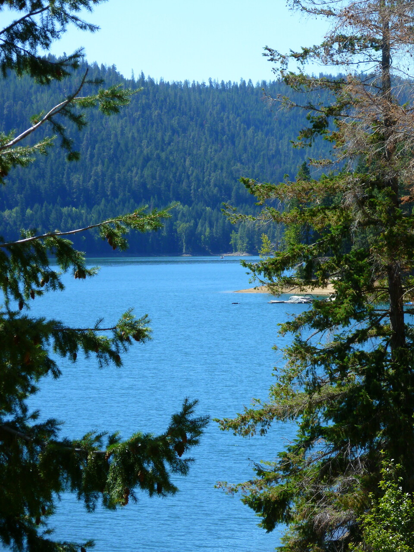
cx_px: 207
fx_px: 2376
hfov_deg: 10.0
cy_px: 276
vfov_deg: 13.3
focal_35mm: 149
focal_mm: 26.7
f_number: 5.6
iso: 80
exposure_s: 1/125
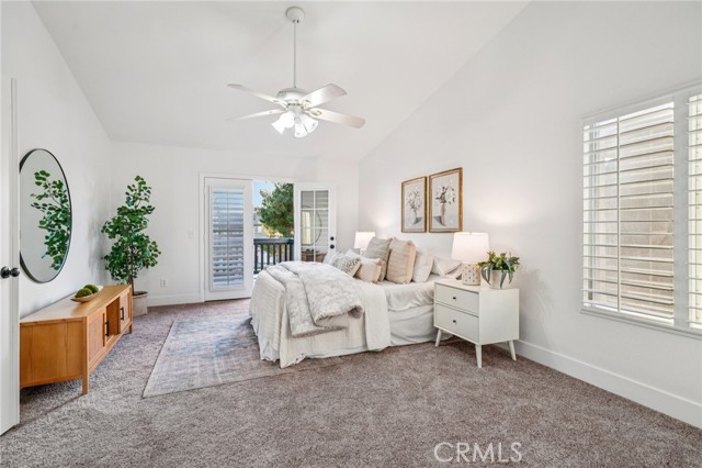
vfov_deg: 70.4
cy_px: 234
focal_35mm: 17
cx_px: 351
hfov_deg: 93.3
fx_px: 331
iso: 400
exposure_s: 1/25
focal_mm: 17
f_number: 8
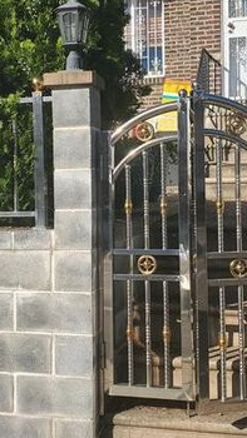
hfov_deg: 22.2
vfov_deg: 38.3
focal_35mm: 54
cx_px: 109
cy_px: 173
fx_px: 628
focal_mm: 4.3
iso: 50
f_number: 2.4
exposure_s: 1/1343
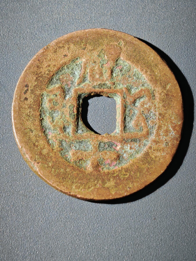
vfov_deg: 17.1
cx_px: 98
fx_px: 868
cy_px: 130
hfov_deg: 12.9
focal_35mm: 115
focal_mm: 9
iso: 320
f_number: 2
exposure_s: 1/100
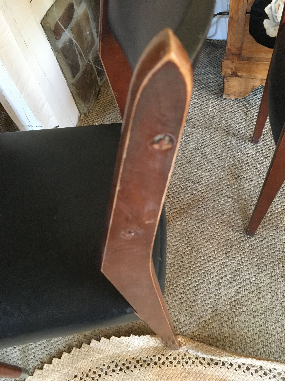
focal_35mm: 29
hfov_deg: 48.2
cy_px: 190
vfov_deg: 61.7
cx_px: 142
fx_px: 318
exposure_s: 1/17
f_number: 2.2
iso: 200
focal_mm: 4.15
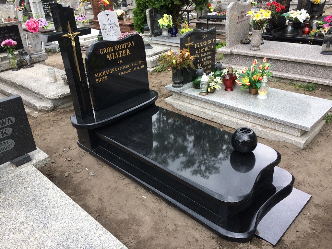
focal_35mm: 29
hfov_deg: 61.7
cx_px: 166
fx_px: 278
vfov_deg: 48.2
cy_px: 124
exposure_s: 1/432
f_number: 2.2
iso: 32
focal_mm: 4.15
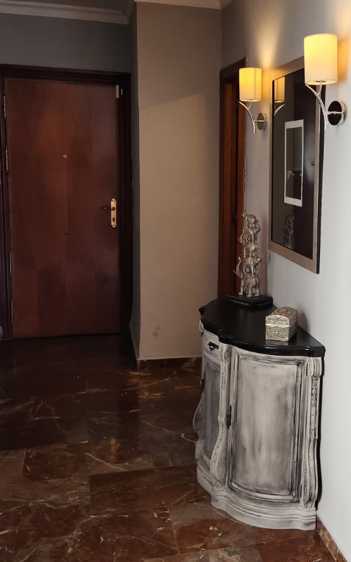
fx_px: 704
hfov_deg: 26.9
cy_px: 275
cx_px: 324
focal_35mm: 46
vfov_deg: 43.5
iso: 100
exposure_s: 1/180
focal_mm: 5.4
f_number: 1.8
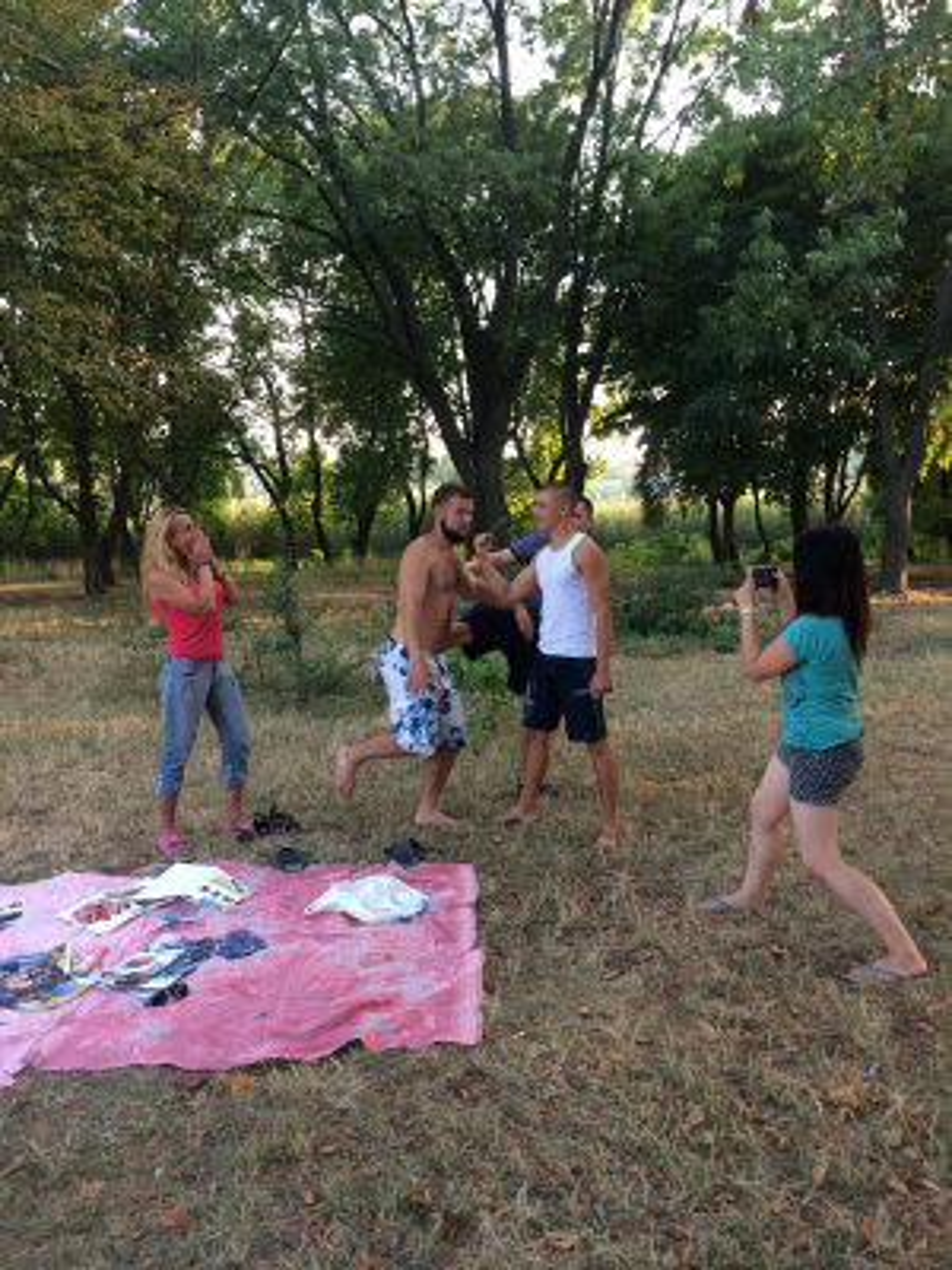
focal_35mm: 29
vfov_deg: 61.7
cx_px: 476
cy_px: 635
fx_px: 1063
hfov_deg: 48.2
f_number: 2.2
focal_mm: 4.15
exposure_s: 1/50
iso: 40
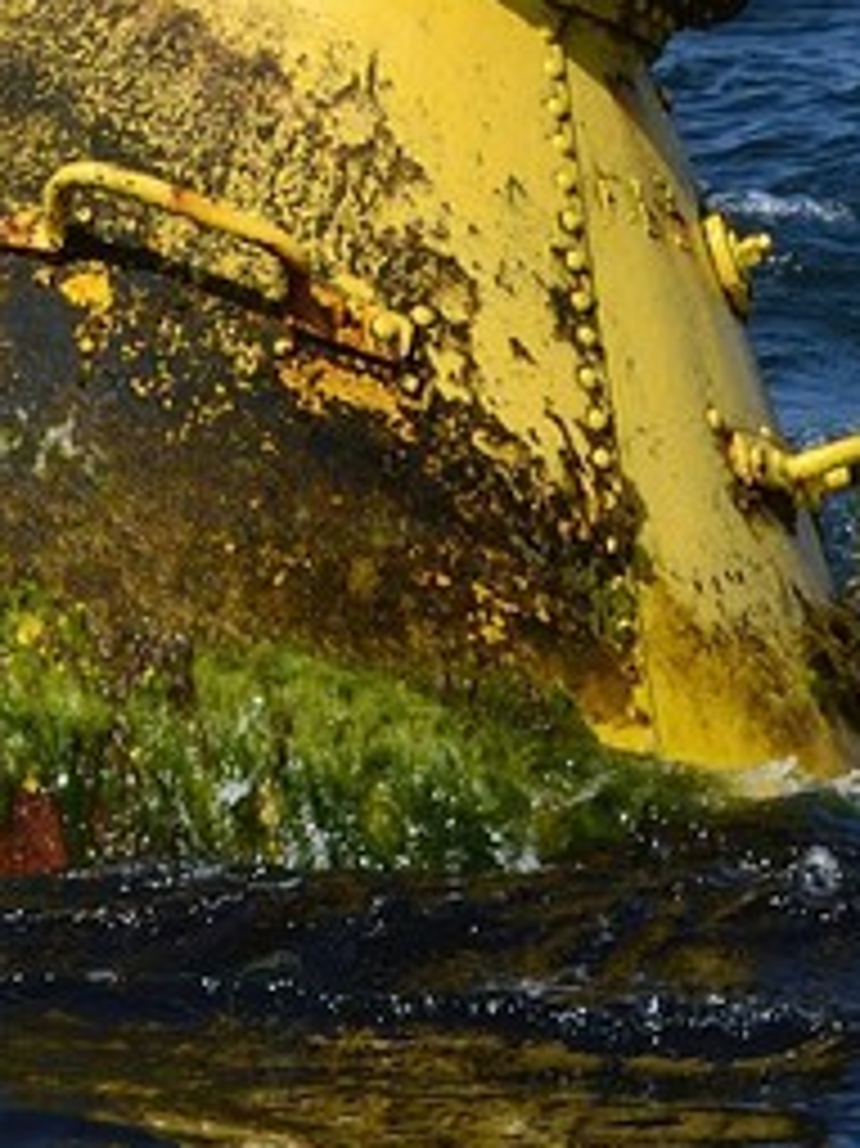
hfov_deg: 4.9
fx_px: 10012
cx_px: 558
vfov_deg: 6.1
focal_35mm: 302
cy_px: -2039
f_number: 10
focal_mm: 50
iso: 400
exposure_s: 1/1000
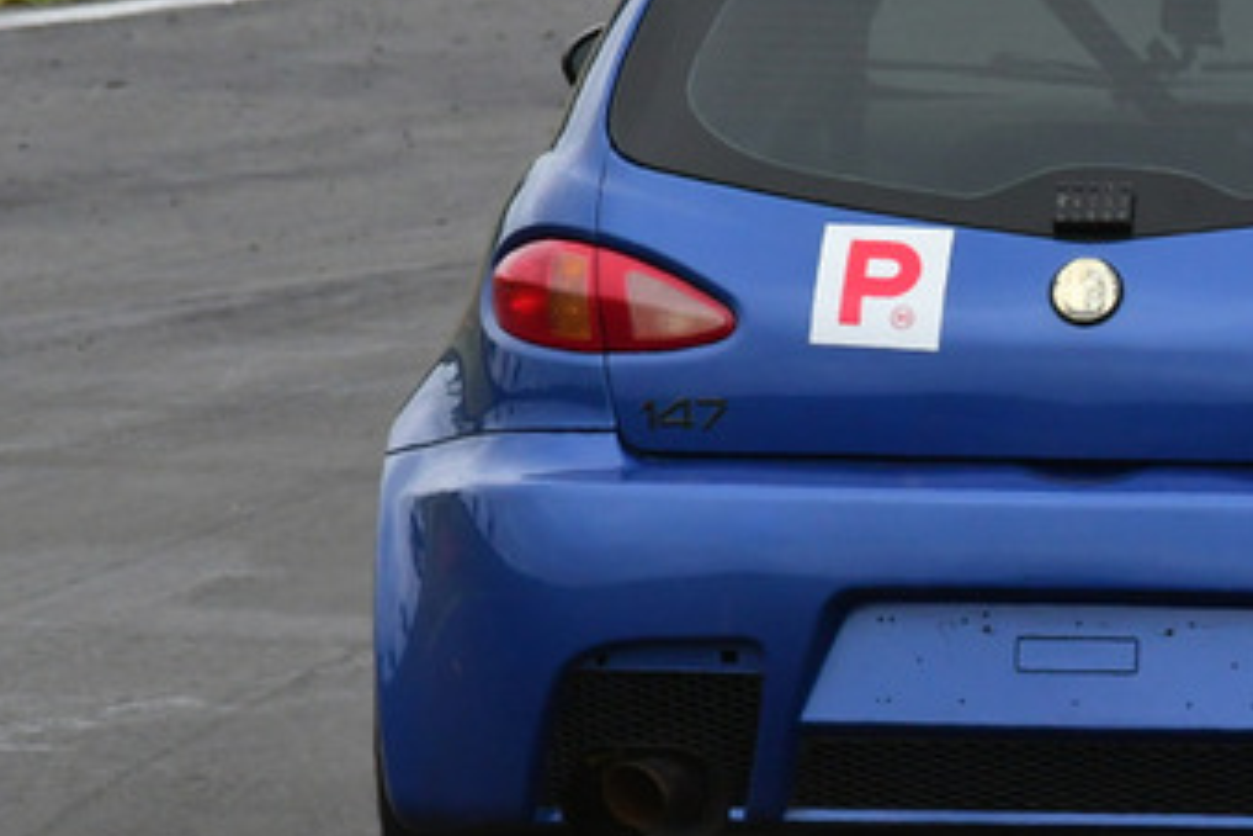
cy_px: 337
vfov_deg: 0.8
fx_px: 61566
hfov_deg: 1.2
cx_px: 1113
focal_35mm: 1769
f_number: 11
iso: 1250
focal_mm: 500
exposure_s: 1/640
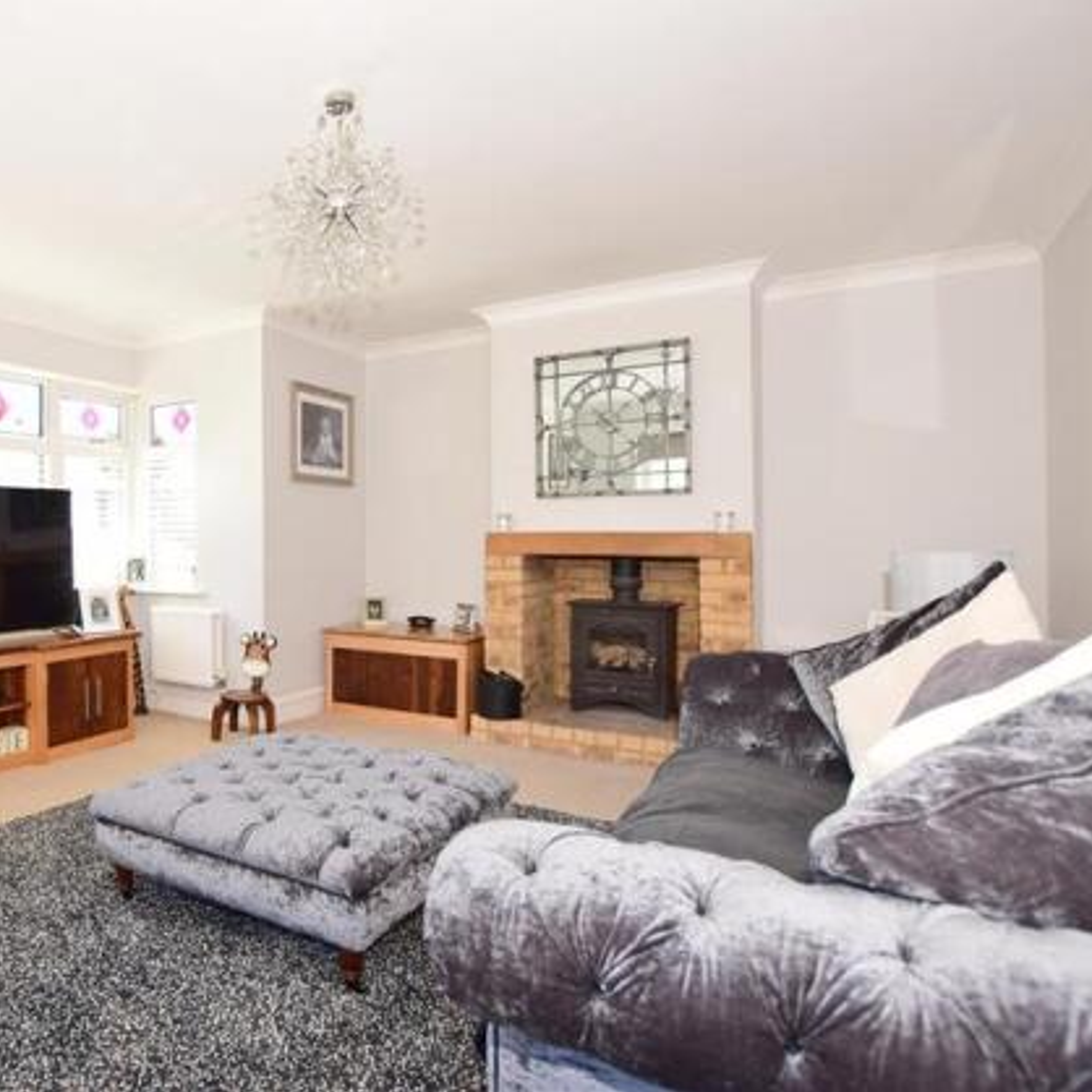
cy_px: 524
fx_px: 714
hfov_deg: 69.4
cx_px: 261
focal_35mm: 20
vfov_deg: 74.8
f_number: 5
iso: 200
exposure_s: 1/40
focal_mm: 10
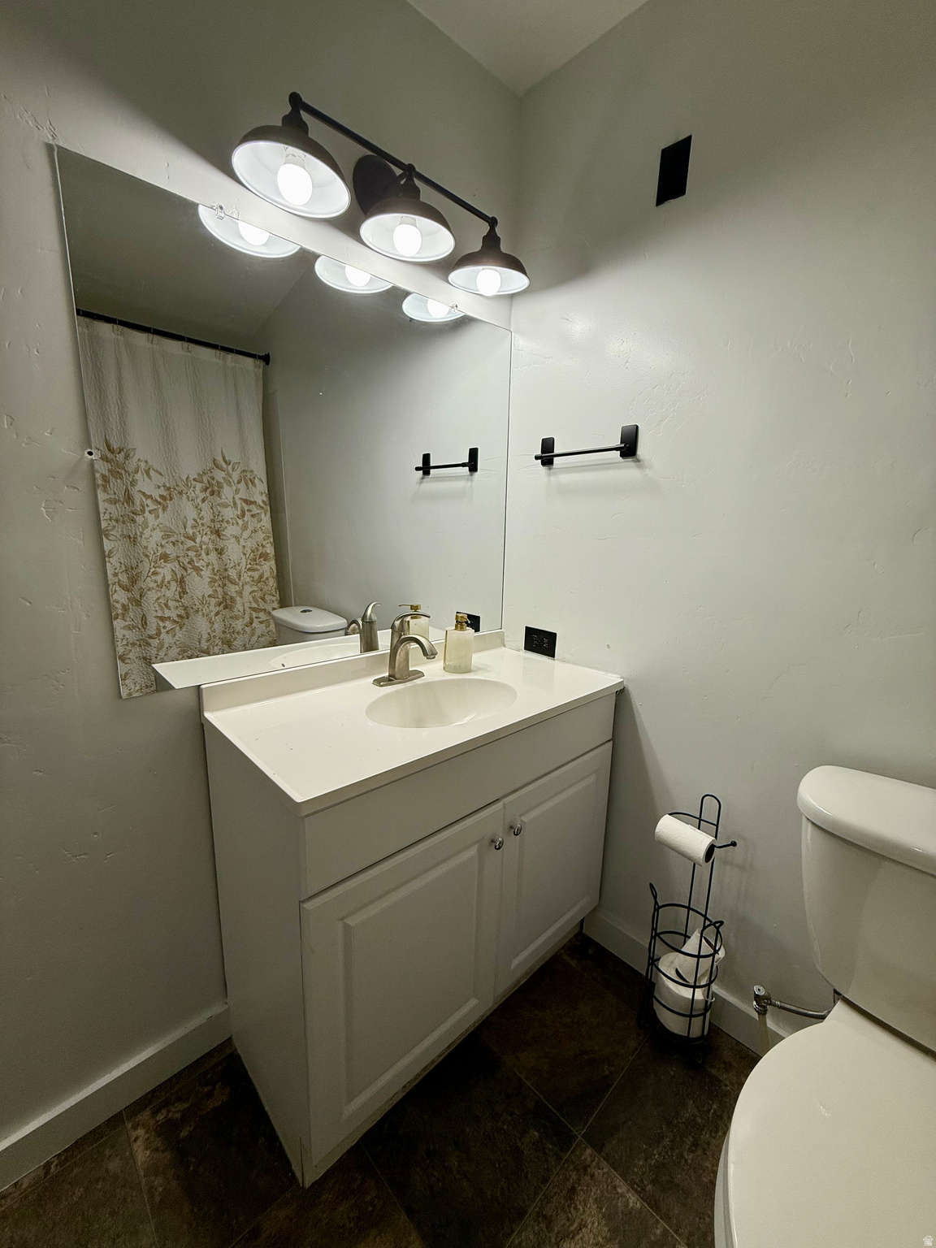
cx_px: 468
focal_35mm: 14
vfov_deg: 102.1
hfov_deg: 85.7
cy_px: 624
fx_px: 505
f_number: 2.2
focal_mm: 2.22
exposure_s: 1/120
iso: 80
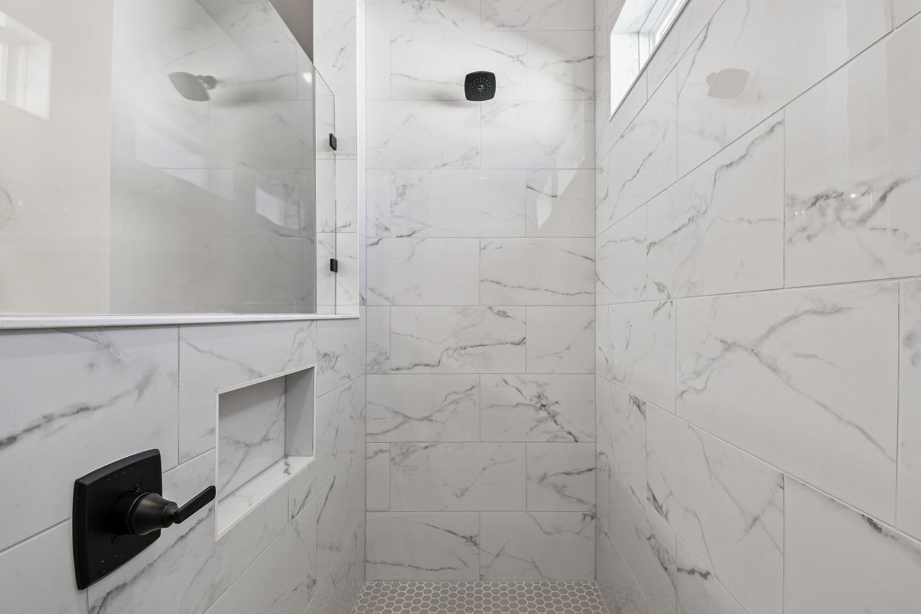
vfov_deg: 73.7
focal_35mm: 16
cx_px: 484
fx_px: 409
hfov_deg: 96.7
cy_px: 311
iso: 100
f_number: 7.1
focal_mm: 10
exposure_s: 1/10
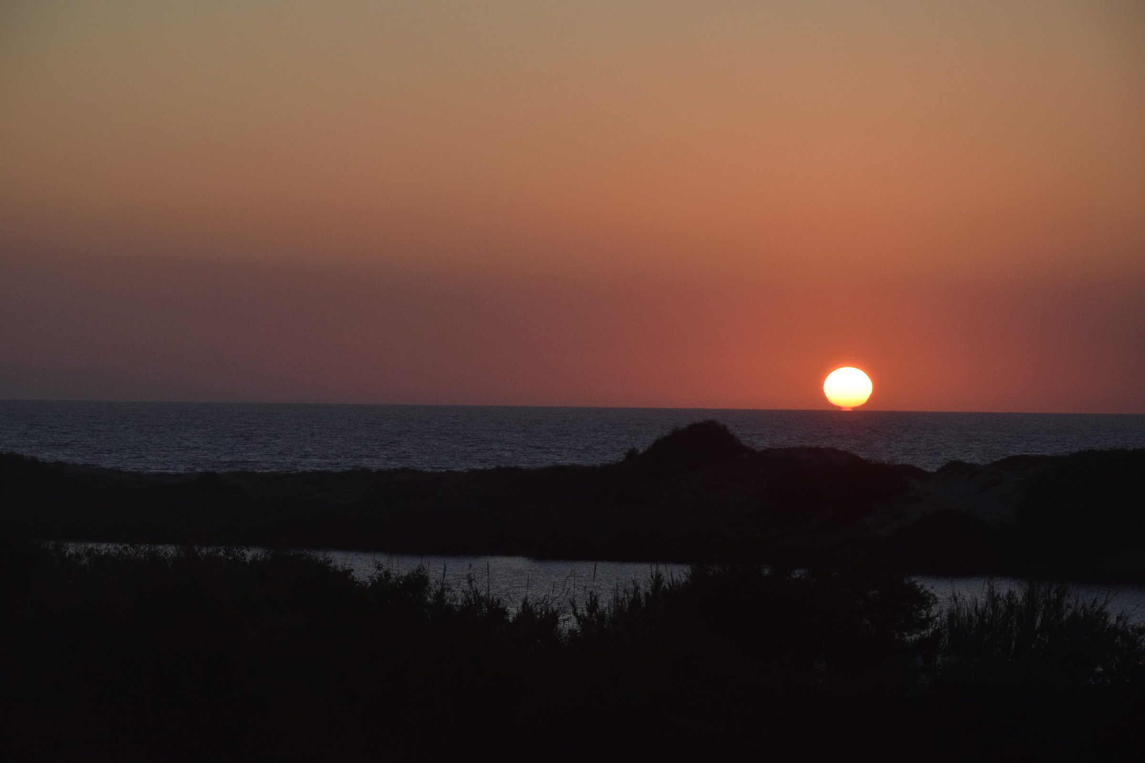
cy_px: 382
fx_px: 5009
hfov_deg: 13.0
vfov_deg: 8.7
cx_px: 572
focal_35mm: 158
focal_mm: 105
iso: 1600
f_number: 8
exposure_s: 1/2500
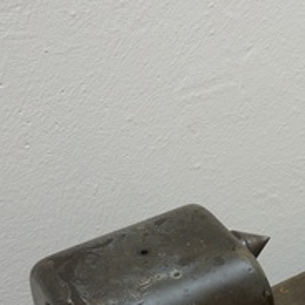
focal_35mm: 80
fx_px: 797
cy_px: 161
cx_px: 327
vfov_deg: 21.6
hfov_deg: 20.7
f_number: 4
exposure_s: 1/60
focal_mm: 16
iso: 320
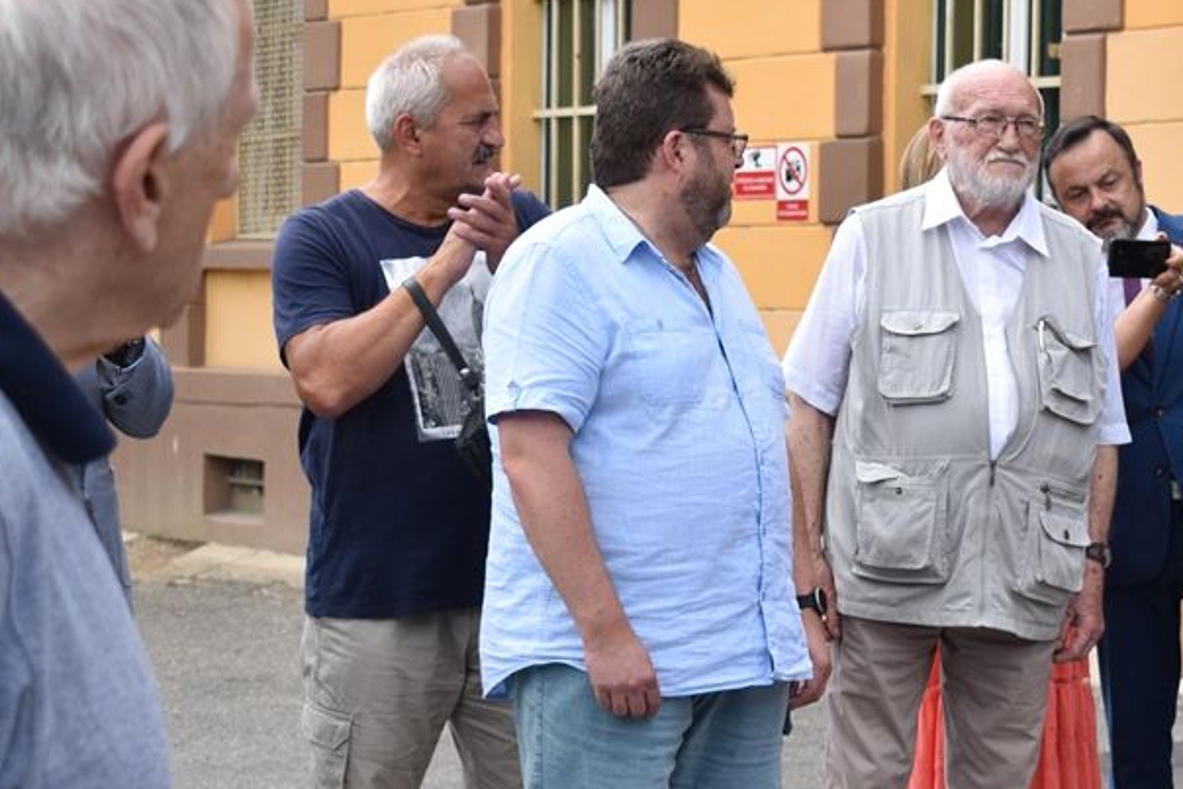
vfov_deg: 11.7
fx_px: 3845
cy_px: 471
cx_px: 848
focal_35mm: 117
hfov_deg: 17.4
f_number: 6.3
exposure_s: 1/160
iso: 100
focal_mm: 46
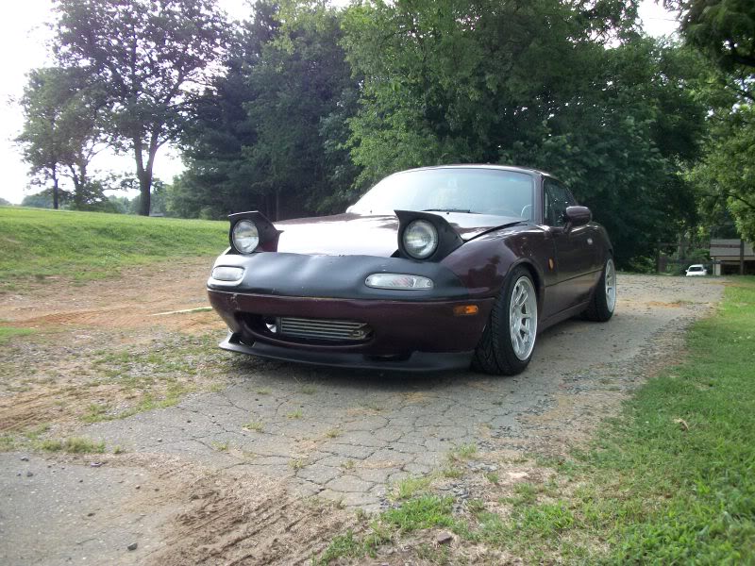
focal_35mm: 32
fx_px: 698
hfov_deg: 56.8
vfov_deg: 44.2
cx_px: 378
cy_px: 283
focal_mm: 5.7
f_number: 2.9
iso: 112
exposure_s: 1/30
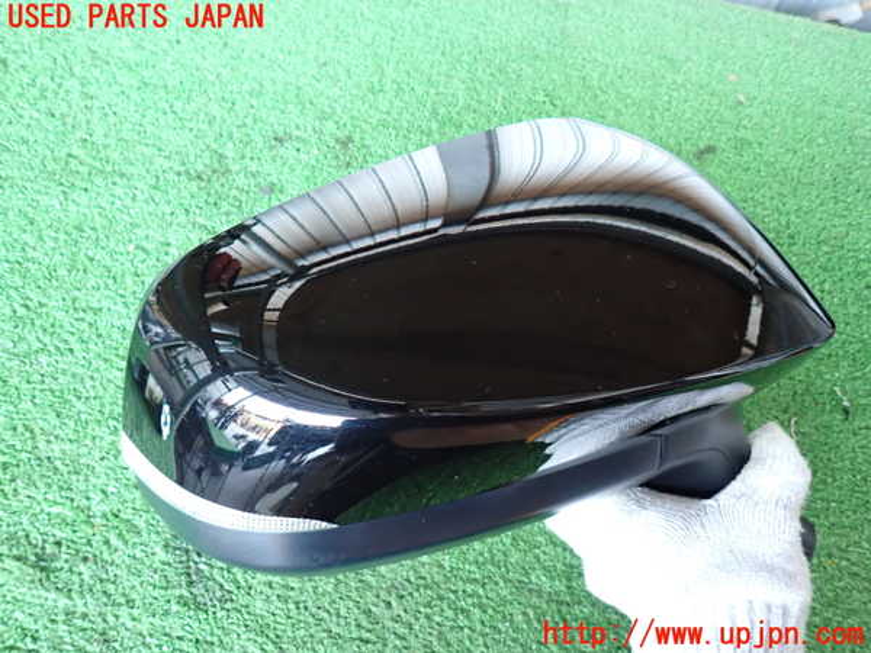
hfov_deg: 69.4
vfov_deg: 54.9
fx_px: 629
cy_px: 326
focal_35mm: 25
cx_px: 436
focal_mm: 4.5
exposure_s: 1/30
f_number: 2
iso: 800
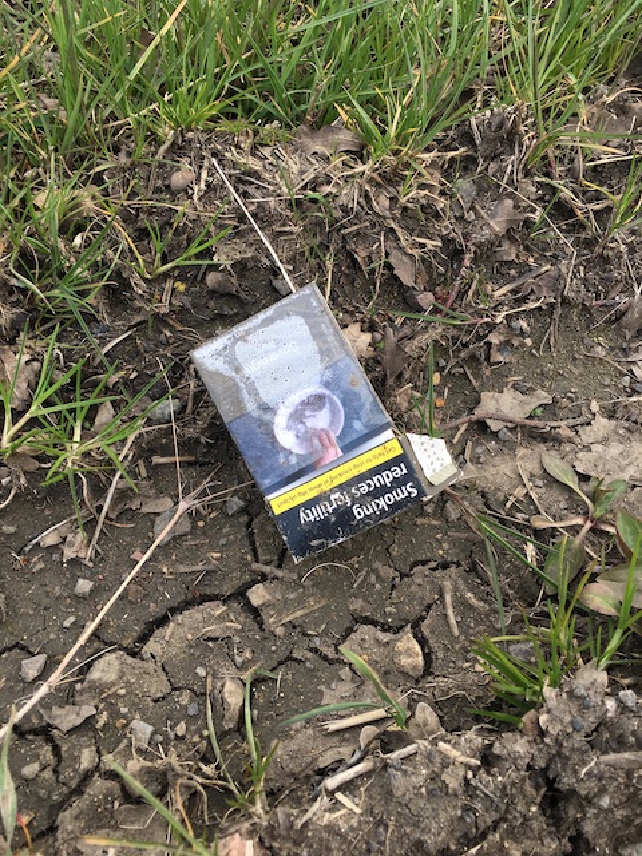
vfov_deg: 61.7
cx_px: 321
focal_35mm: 29
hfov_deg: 48.2
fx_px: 717
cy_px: 428
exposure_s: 1/113
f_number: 2.2
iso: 25
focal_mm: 4.15
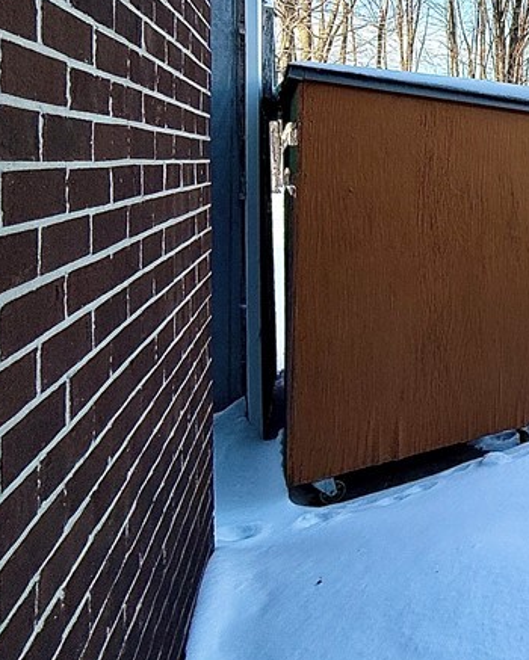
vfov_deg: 52.7
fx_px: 626
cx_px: 753
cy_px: 150
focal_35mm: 32
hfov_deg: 30.6
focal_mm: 2.22
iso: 50
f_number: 2.2
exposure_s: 1/914
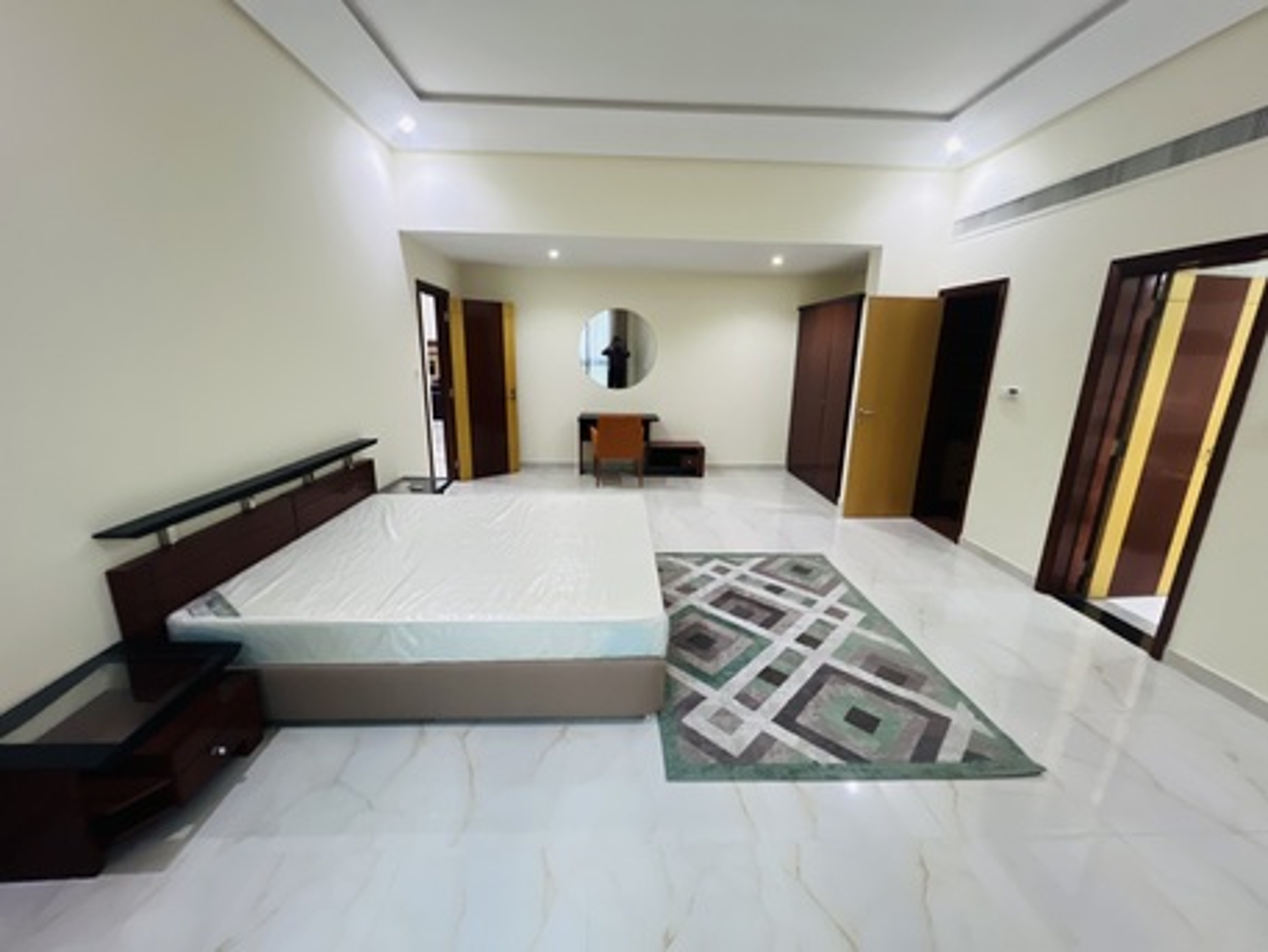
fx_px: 476
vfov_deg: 89.9
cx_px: 634
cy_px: 476
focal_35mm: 13
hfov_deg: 106.2
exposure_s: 1/50
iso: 500
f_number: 1.8
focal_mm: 1.57
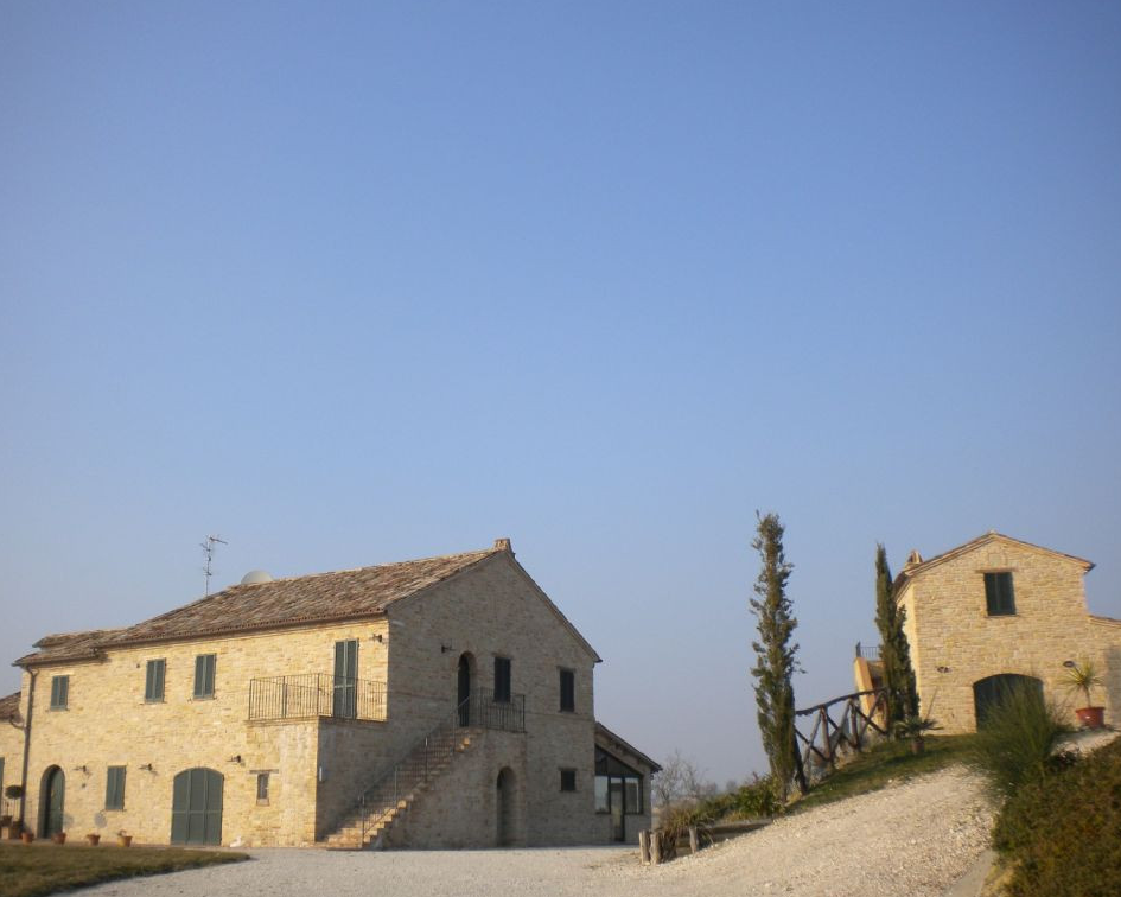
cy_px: 448
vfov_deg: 40.1
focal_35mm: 37
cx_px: 563
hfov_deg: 49.1
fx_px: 1228
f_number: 4.6
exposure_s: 1/502
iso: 80
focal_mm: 6.3
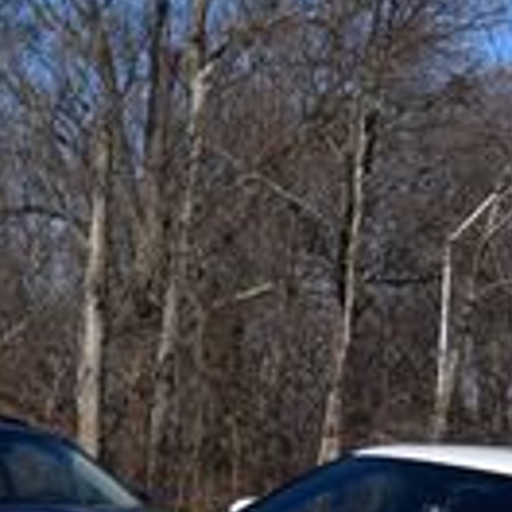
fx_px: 2796
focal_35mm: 167
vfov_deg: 10.2
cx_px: -725
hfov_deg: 9.3
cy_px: 671
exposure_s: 1/640
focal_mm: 27
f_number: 11
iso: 200
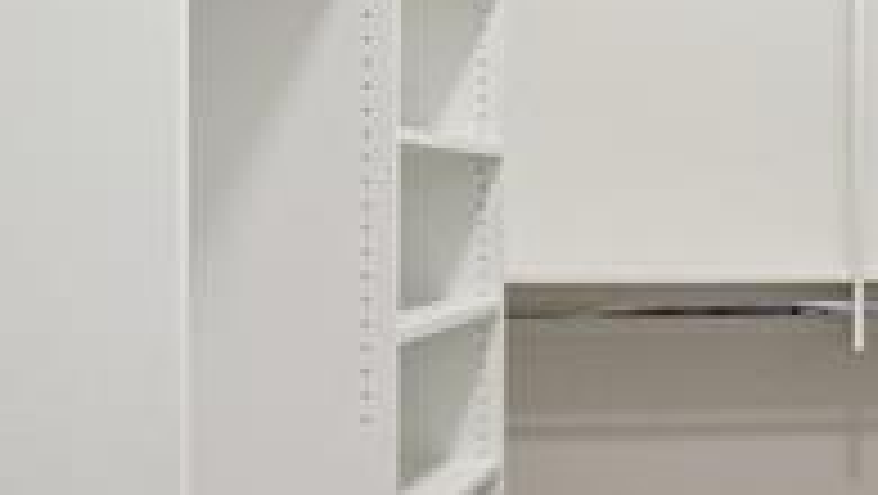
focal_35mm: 55
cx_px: 973
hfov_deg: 33.0
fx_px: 1281
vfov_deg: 21.9
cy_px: 212
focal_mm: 16
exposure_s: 1/15
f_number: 11
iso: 800
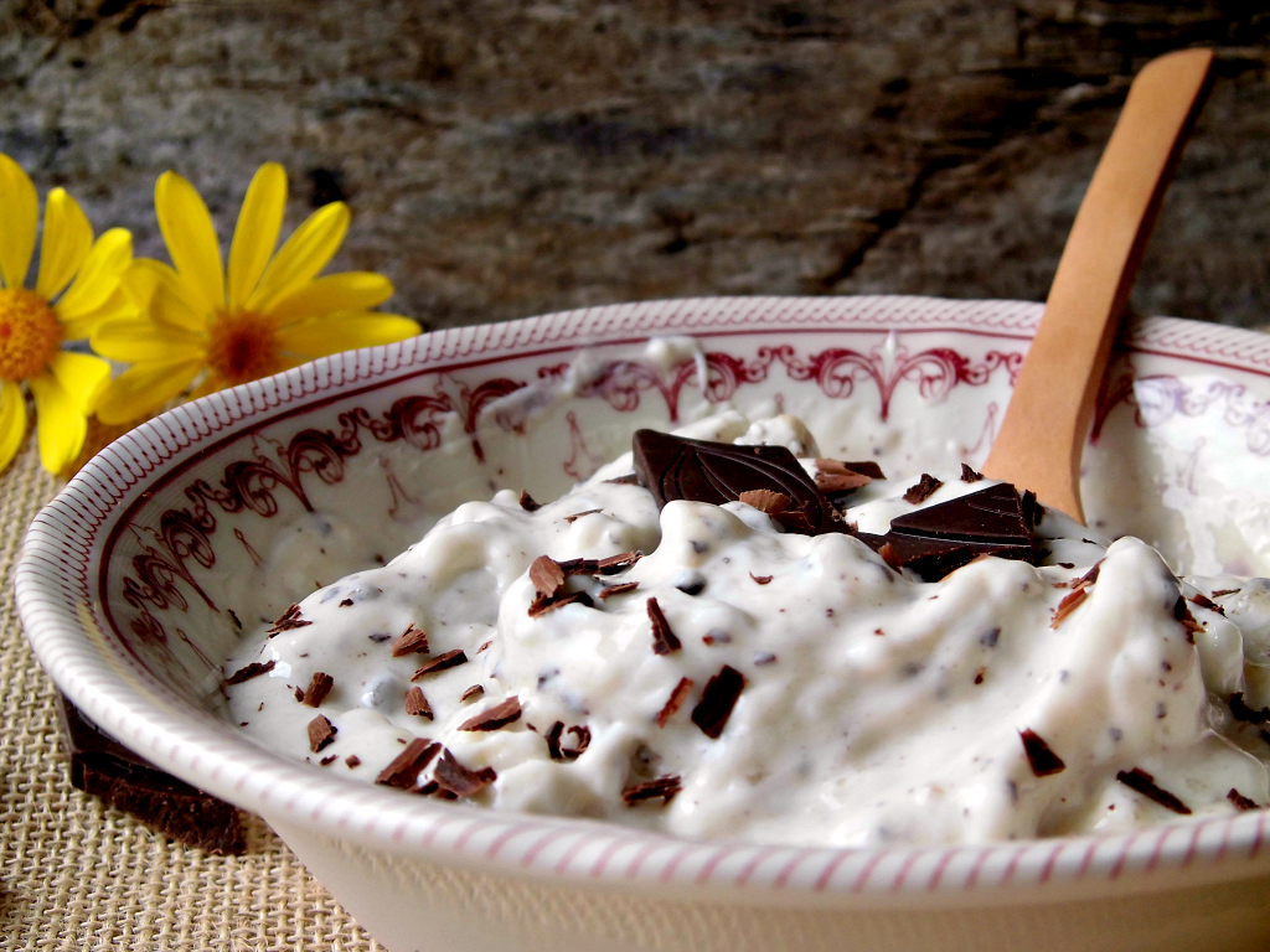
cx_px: 635
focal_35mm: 47
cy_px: 476
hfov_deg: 40.4
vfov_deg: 30.9
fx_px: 1724
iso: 100
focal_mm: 8.3
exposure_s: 1/160
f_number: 3.4
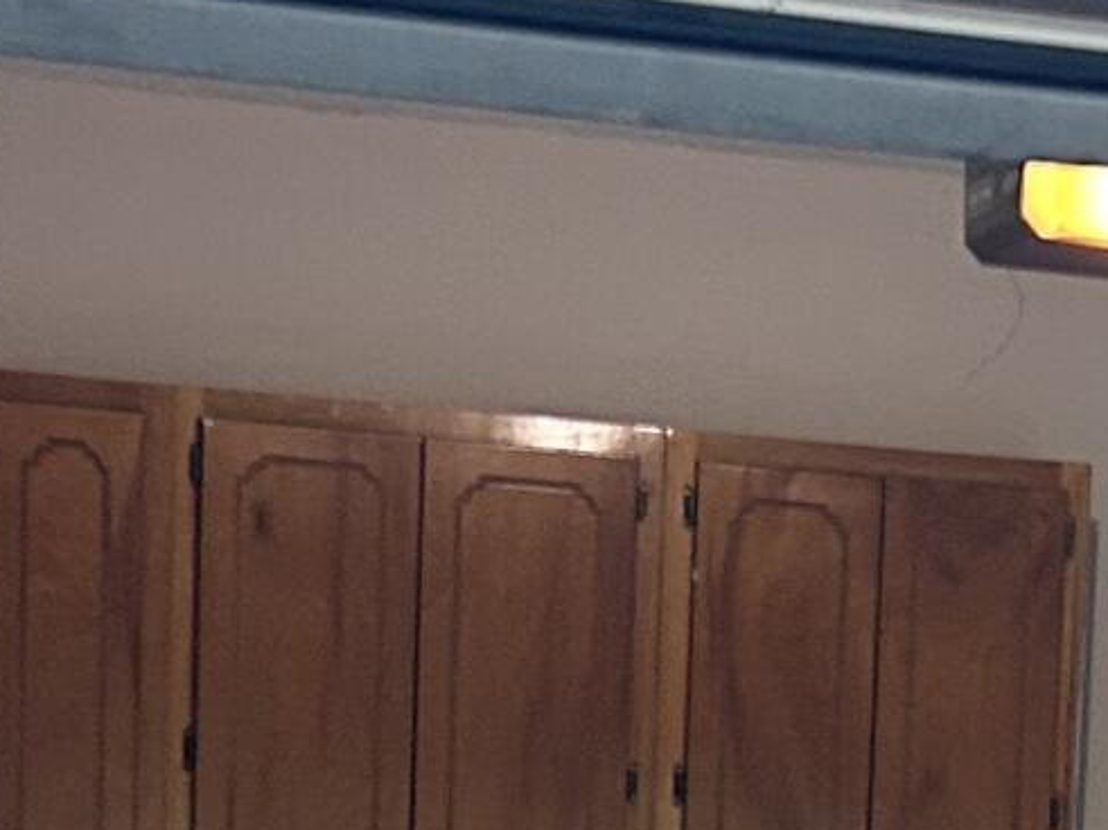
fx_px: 5088
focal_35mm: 159
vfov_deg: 8.6
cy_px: 1863
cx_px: 1076
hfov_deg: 12.3
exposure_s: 1/60
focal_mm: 5.7
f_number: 1.5
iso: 160
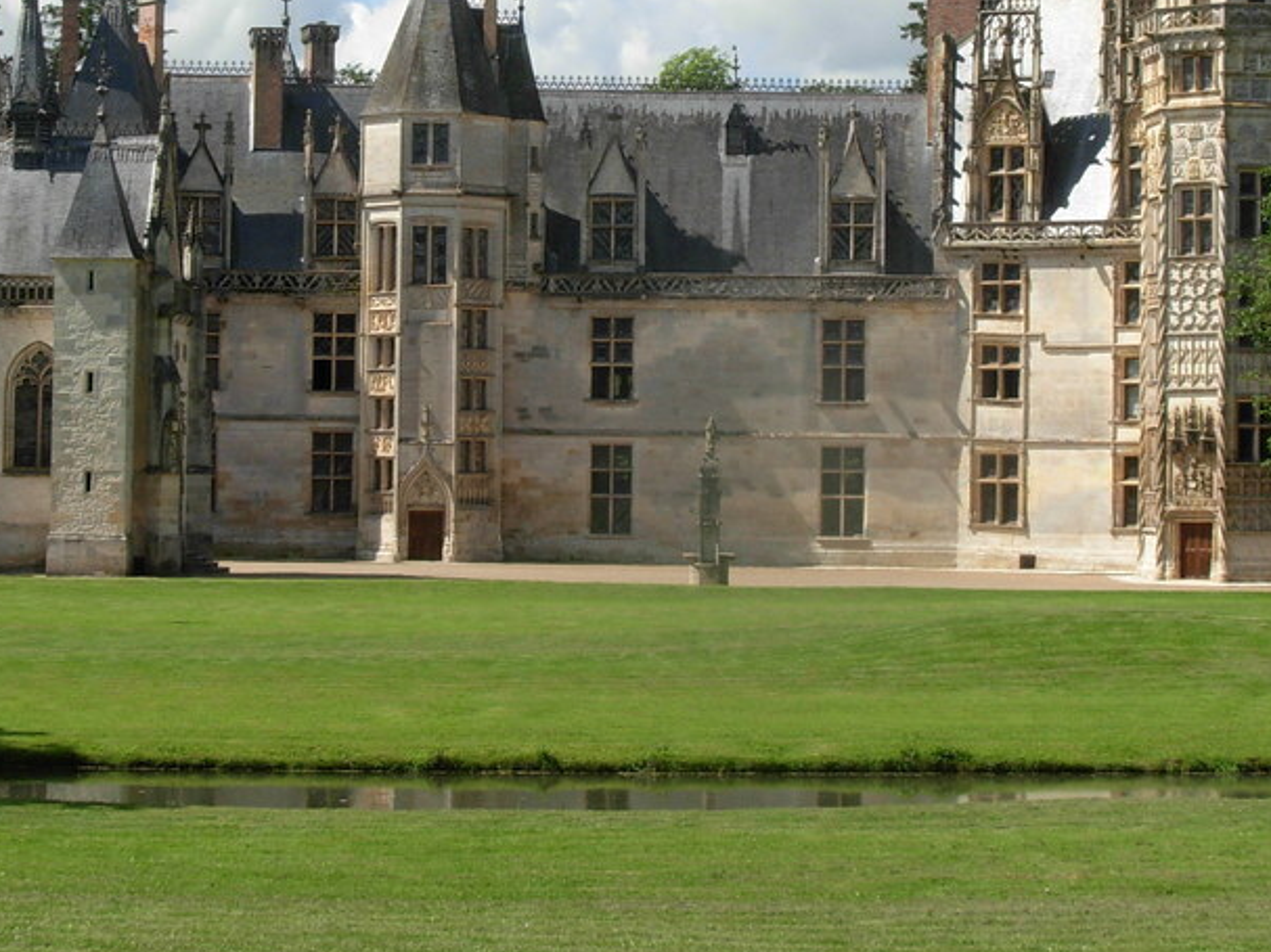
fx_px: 3965
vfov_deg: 13.7
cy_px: 293
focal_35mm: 108
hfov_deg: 18.2
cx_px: 588
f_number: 5.8
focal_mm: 10.5
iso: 79
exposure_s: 1/406
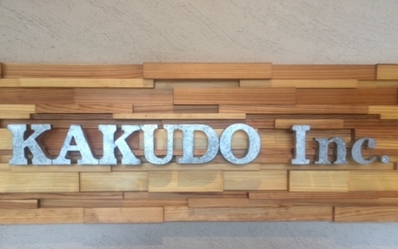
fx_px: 369
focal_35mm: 34
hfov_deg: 56.7
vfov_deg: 37.0
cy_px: 159
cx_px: 194
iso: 40
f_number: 2.2
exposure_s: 1/30
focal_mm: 4.15
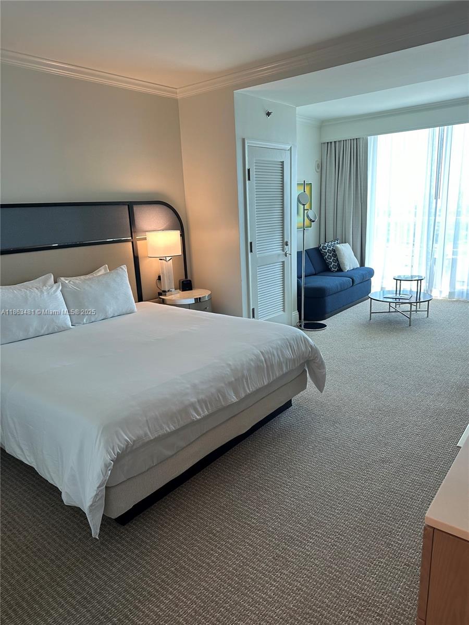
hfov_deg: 56.8
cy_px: 312
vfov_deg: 71.6
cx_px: 234
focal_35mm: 24
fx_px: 434
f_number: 1.78
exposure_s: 1/120
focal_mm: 6.86
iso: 125
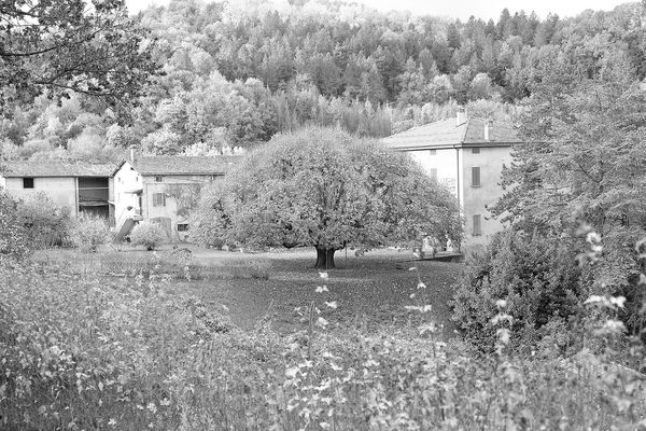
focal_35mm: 51
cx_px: 323
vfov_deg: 26.5
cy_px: 216
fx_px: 915
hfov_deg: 38.9
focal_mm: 34.3
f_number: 3.6
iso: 200
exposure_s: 1/120
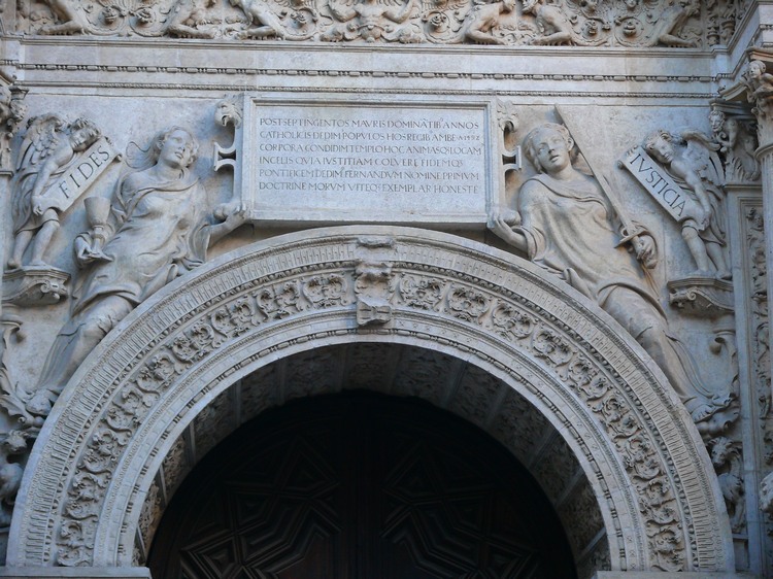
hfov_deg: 20.7
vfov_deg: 15.6
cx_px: 386
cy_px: 290
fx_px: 2121
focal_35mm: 95
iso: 160
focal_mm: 20
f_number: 3.2
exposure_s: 1/30
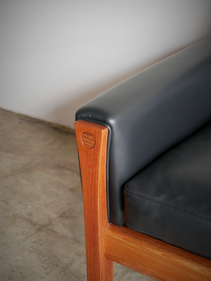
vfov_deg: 30.3
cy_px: 140
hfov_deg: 22.9
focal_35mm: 64
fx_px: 520
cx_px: 106
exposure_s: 1/80
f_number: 5.6
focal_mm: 32
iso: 3200
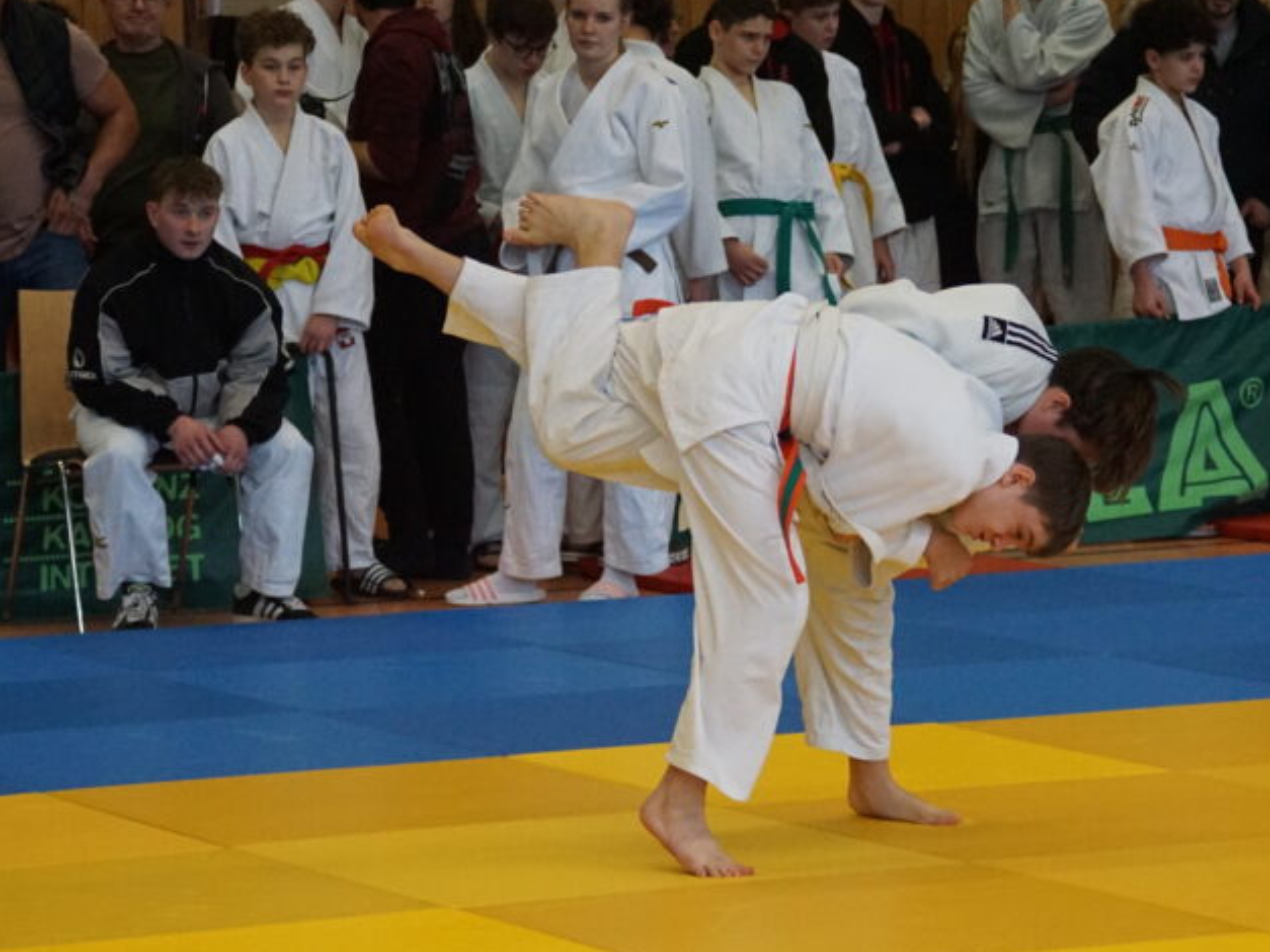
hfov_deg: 12.0
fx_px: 6052
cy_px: 663
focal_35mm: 165
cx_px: 808
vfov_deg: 9.0
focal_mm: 70
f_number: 4.5
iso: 3200
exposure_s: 1/800
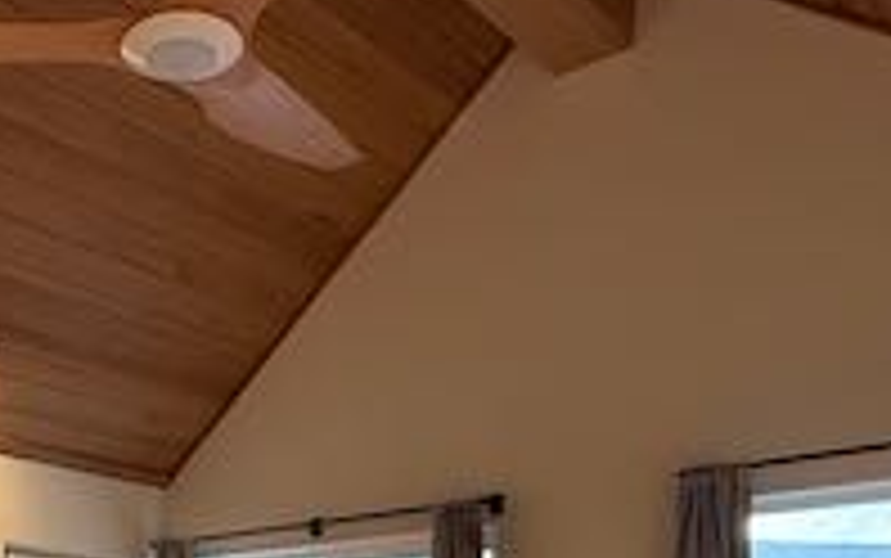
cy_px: 720
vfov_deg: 23.8
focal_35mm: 48
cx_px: 122
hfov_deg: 39.4
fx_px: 1166
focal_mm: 2.22
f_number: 2.2
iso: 400
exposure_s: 1/120
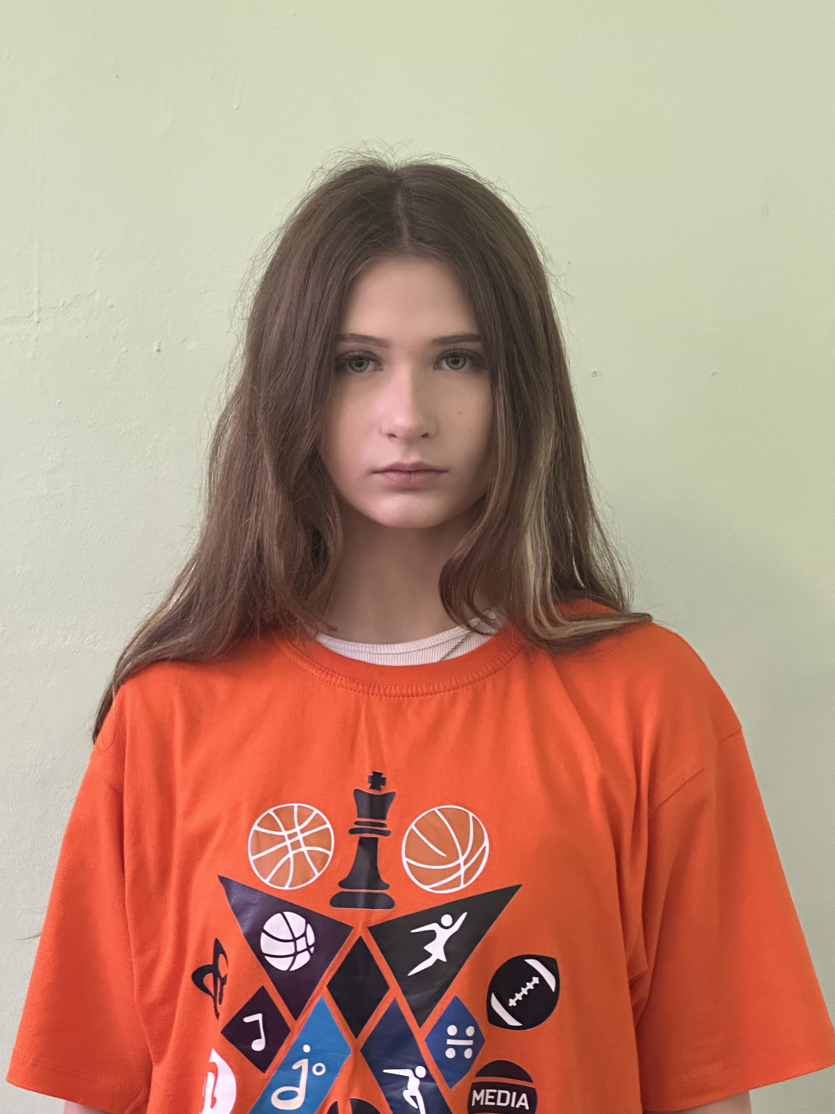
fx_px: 2477
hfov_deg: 19.1
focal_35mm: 77
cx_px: 418
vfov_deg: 25.3
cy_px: 557
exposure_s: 1/34
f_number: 2.8
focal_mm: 9
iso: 500
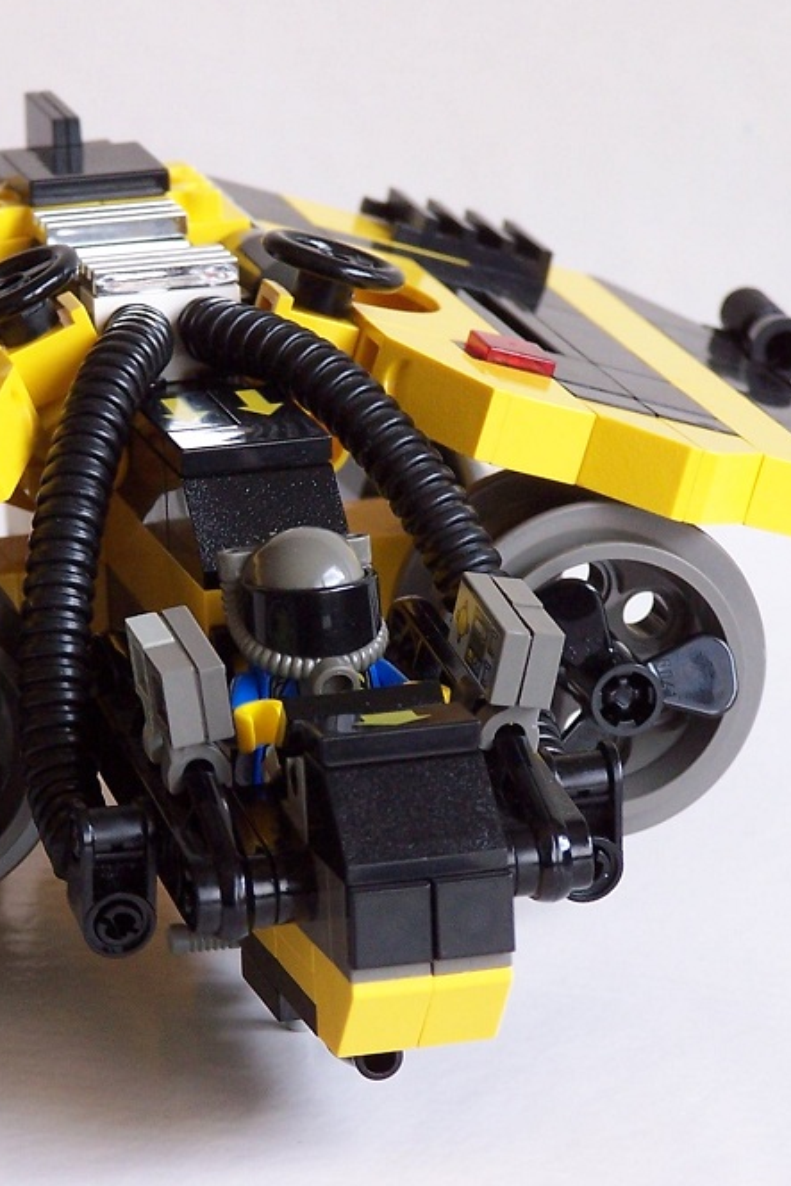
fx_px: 8202
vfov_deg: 8.3
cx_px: 150
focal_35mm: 249
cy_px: 613
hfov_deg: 5.5
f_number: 3.2
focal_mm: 26.4
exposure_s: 1/60
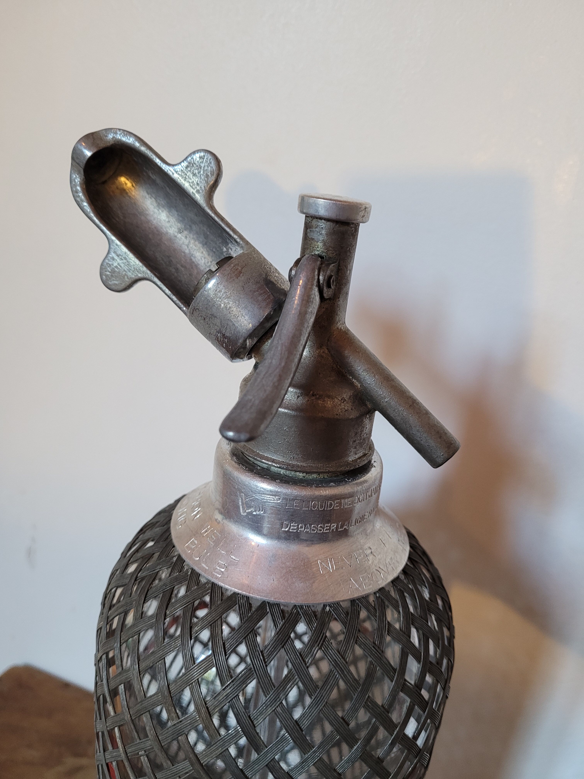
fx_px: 585
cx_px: 292
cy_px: 390
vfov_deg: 67.3
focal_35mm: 26
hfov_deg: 53.1
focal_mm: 5.4
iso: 320
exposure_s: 1/50
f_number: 1.8
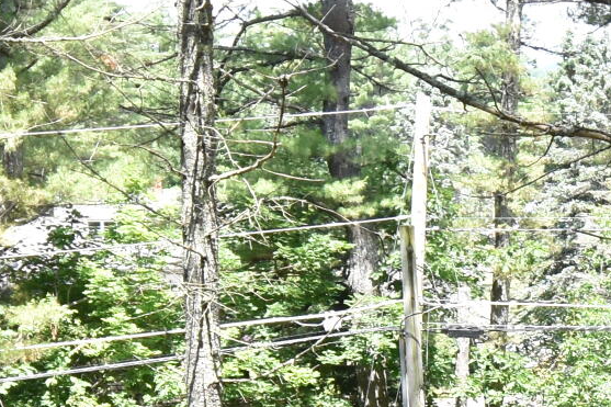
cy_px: 498
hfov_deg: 20.2
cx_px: 655
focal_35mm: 97
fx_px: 1646
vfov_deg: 13.7
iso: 400
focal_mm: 12
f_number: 5.6
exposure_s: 1/250
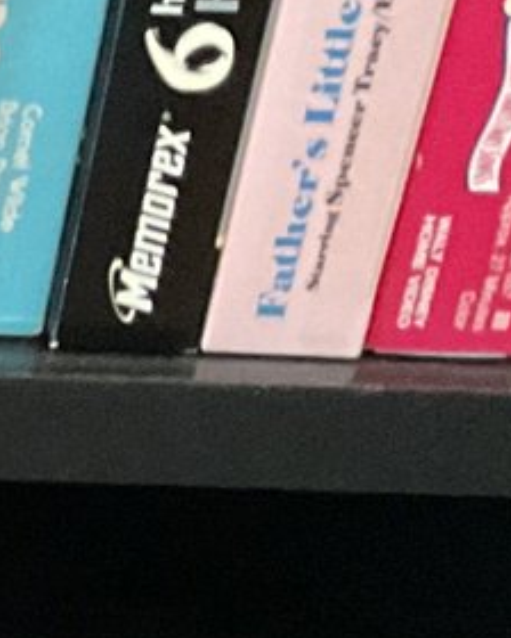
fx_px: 2892
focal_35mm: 153
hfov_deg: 8.4
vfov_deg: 11.6
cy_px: 1161
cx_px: -1035
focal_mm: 3
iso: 500
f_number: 1.8
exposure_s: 1/20
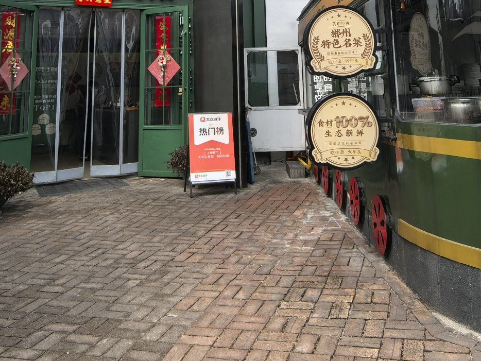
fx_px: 528
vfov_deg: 33.5
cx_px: 268
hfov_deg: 48.9
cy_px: -25
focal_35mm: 38
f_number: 2.2
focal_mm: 1.95
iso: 50
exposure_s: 1/714
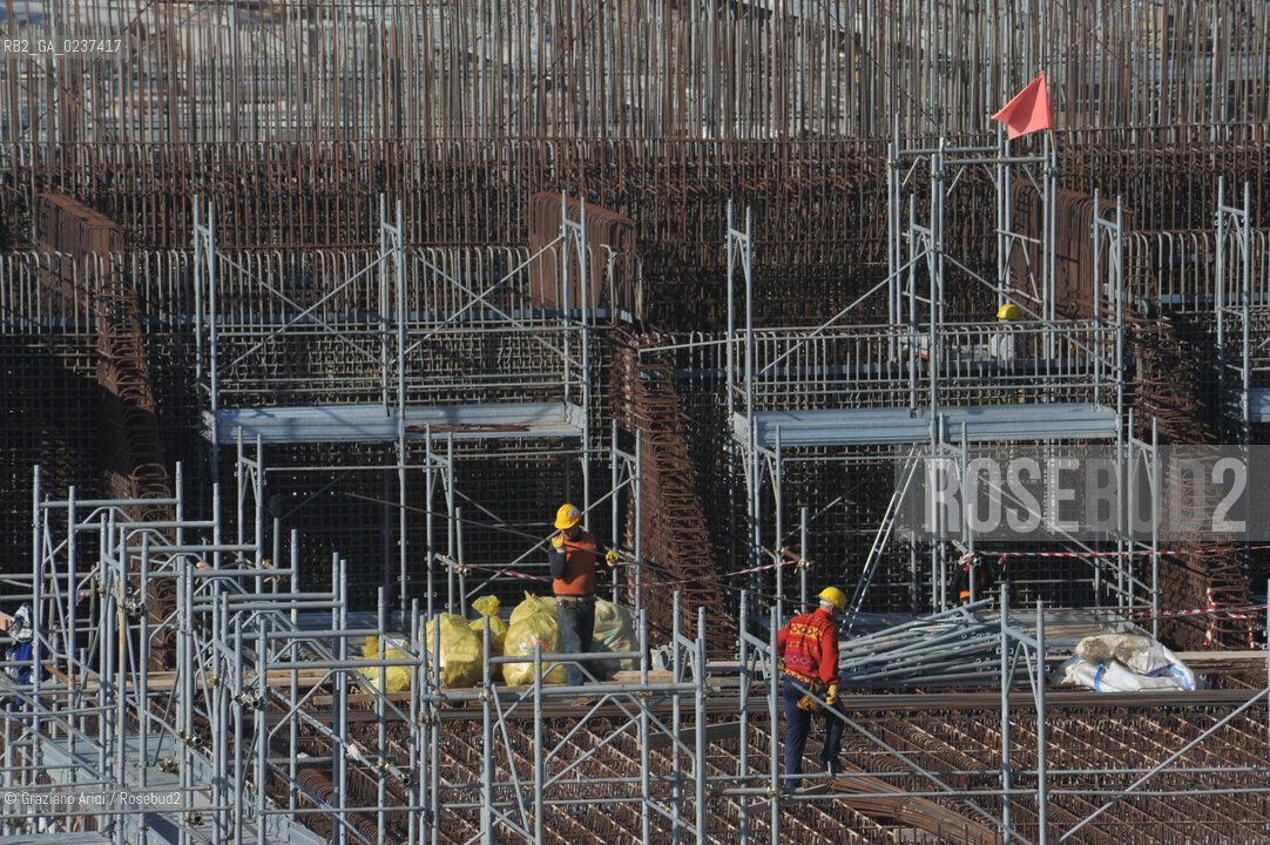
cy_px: 422
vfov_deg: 4.6
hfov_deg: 6.9
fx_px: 10576
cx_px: 635
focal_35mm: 300
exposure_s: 1/500
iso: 200
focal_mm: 300
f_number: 10
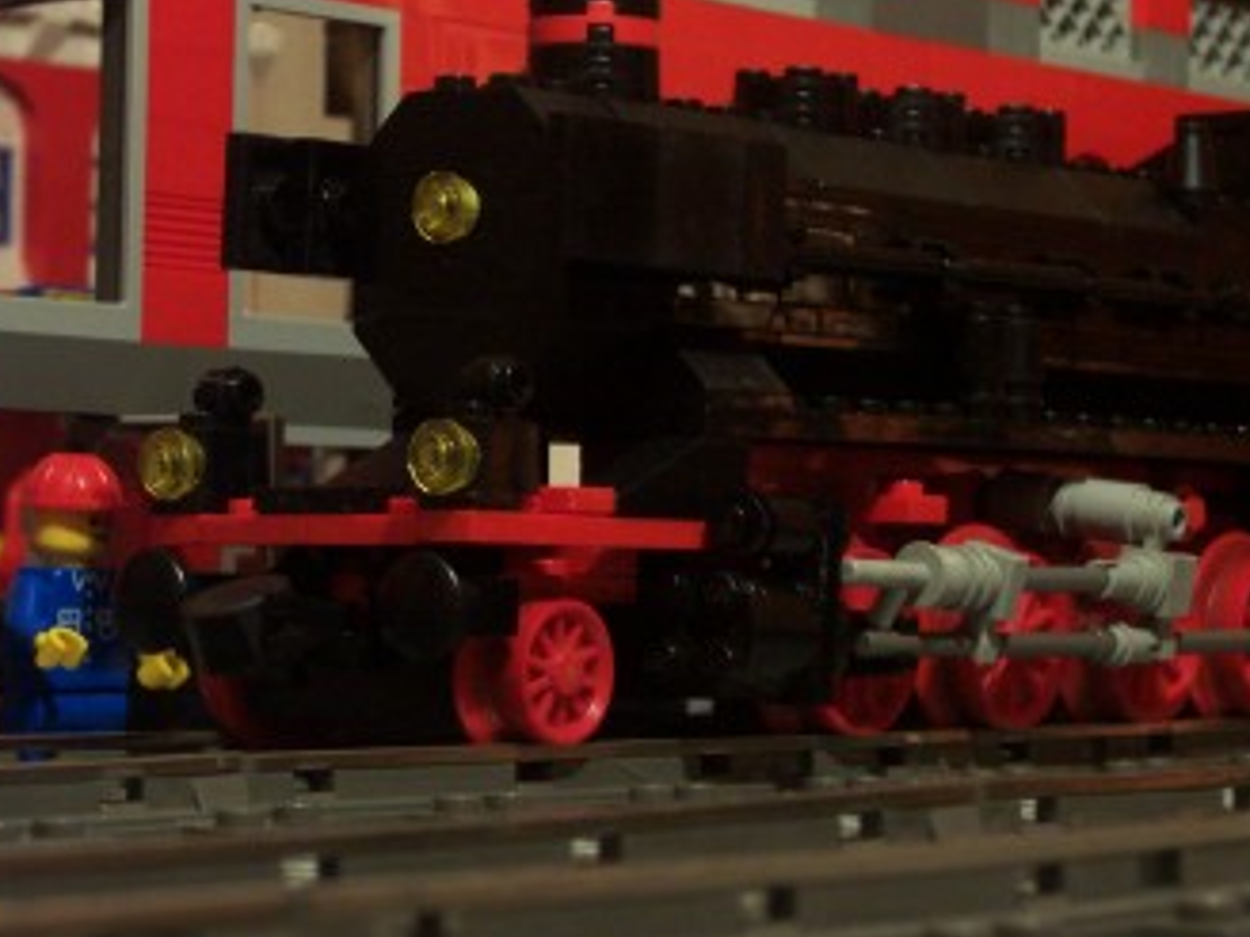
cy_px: 446
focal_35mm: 139
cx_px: 705
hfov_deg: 14.2
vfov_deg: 10.7
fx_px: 5019
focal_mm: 17.6
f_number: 4.8
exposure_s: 1/8
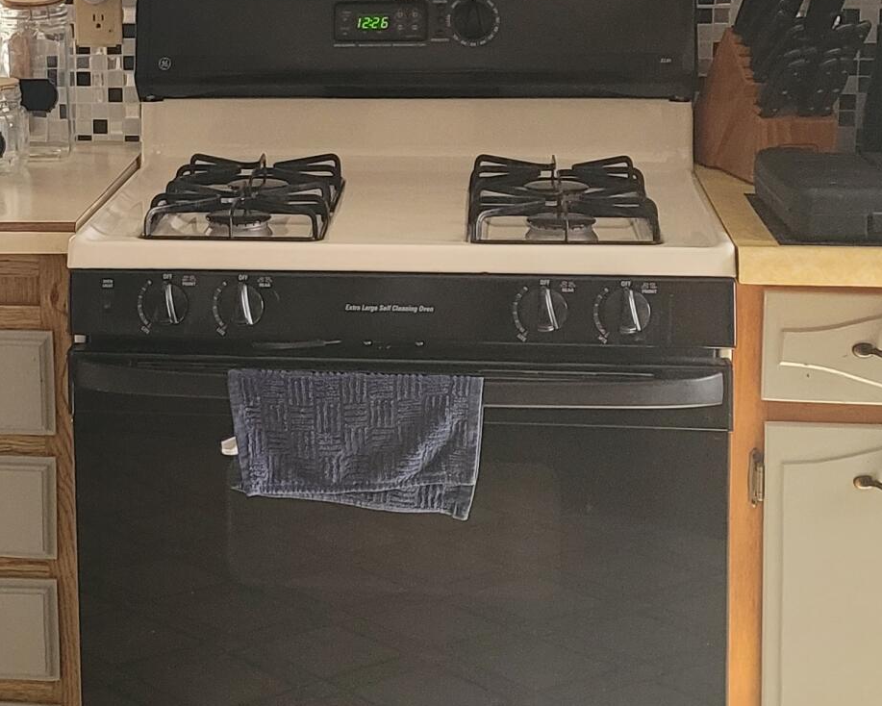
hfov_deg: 22.3
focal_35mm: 83
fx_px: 2167
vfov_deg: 18.4
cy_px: 175
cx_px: 57
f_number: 1.8
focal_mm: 5.4
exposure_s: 1/120
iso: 250
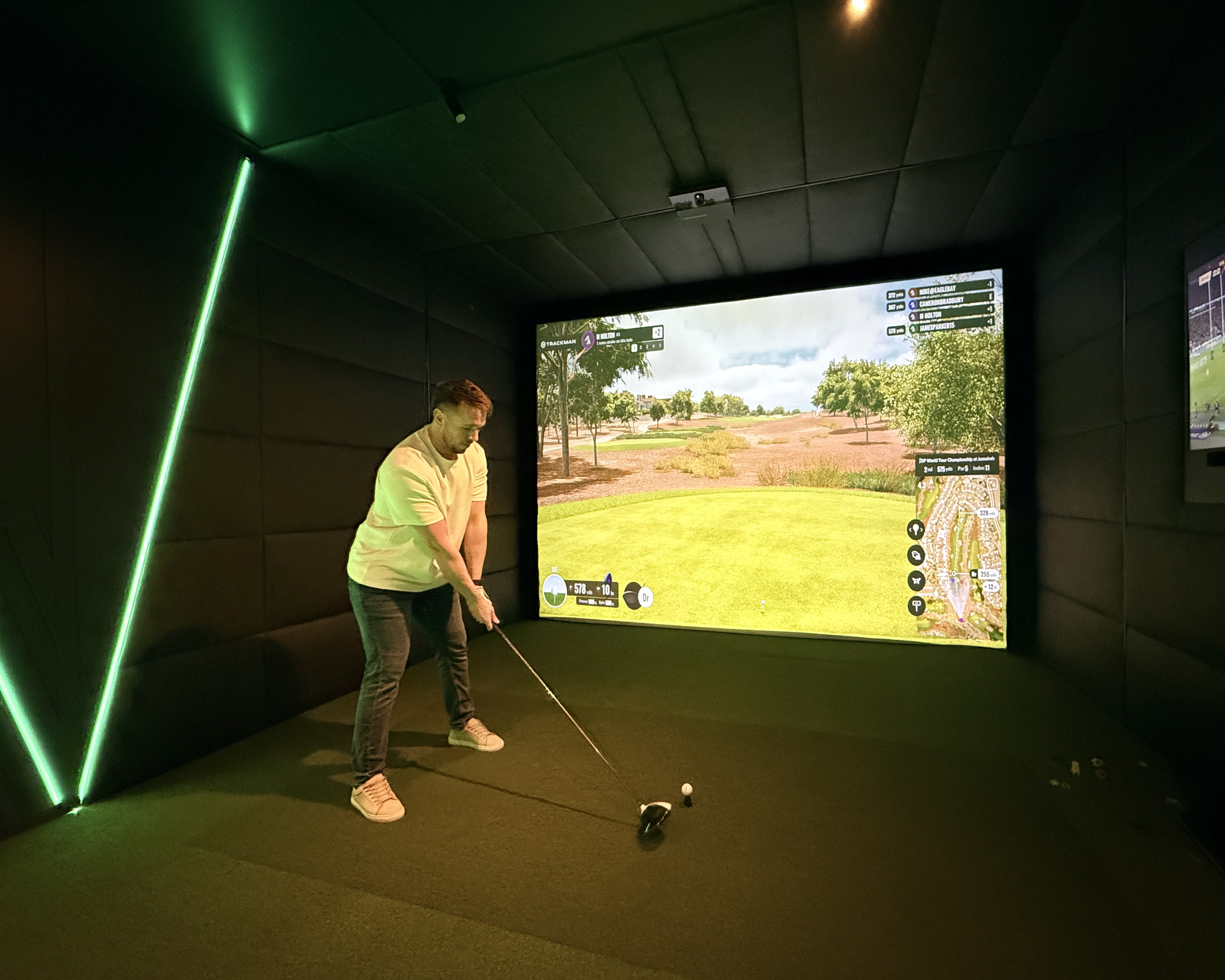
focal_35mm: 15
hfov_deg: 96.6
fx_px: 544
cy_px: 499
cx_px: 660
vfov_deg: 84.0
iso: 1000
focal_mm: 2.22
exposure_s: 1/60
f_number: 2.2
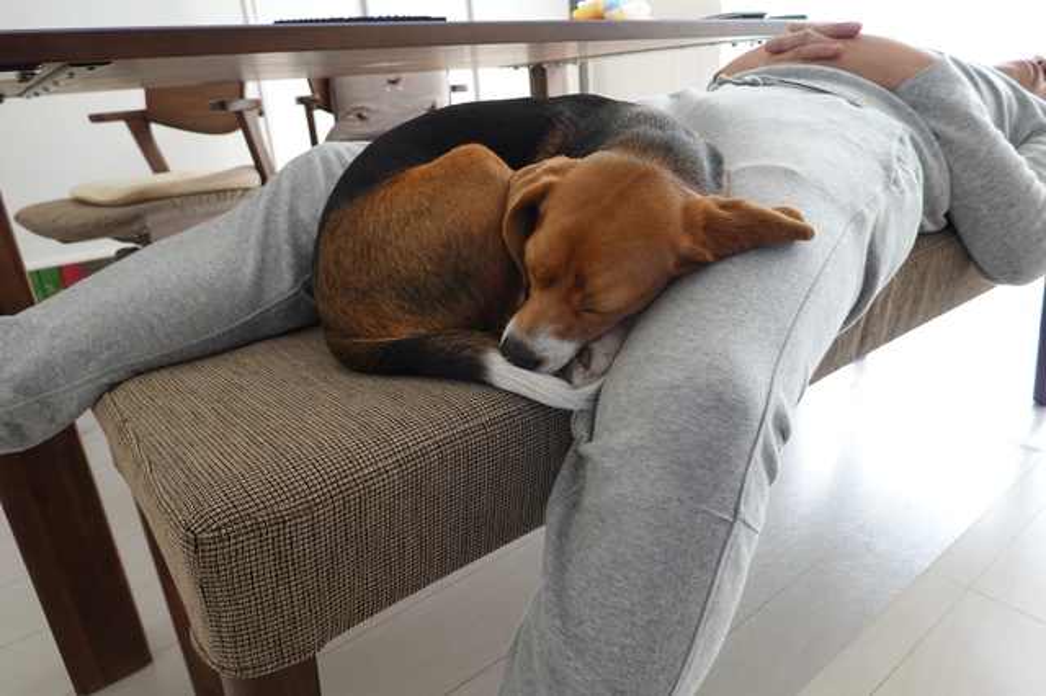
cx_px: 523
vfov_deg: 53.1
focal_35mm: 24
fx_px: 697
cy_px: 348
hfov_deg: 73.8
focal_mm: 9
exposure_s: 1/30
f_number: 2.8
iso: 320
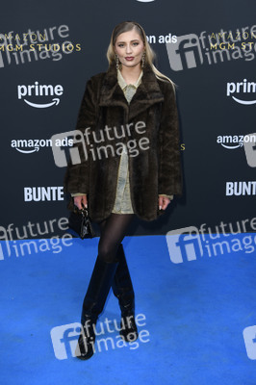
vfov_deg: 50.7
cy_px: 192
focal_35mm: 38
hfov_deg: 35.0
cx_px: 128
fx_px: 406
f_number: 4
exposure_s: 1/500
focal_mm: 38
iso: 400
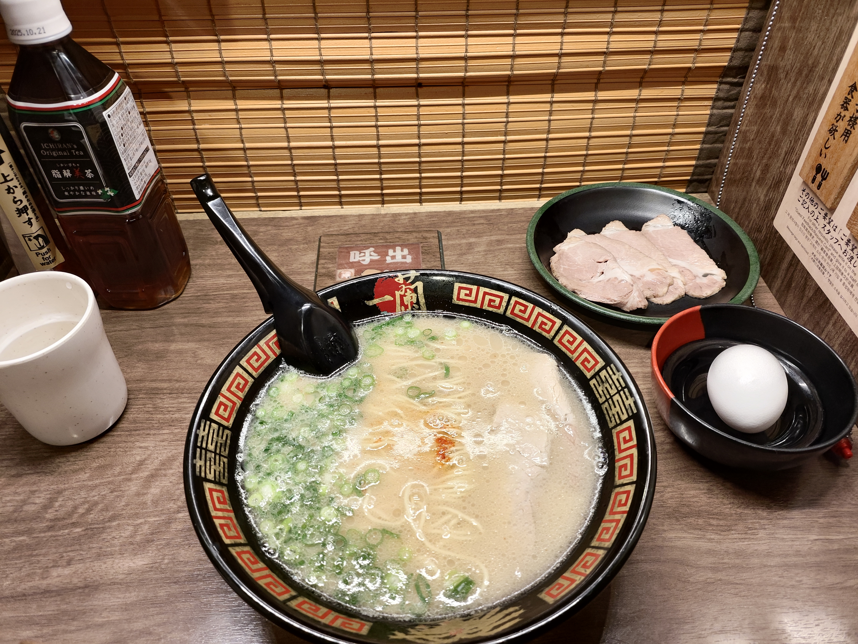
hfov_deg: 69.4
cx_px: 429
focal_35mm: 25
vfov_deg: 54.9
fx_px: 620
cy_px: 322
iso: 146
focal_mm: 4.71
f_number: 1.79
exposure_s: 1/40
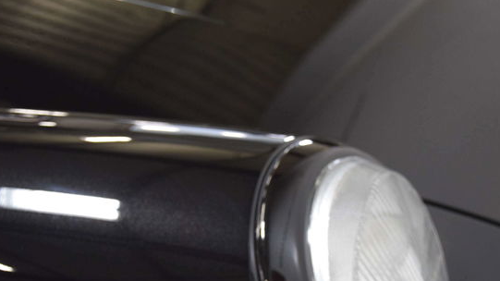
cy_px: 213
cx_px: 299
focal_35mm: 58
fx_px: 769
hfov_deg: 35.9
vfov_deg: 20.5
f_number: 4
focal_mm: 26
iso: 1600
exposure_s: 1/60
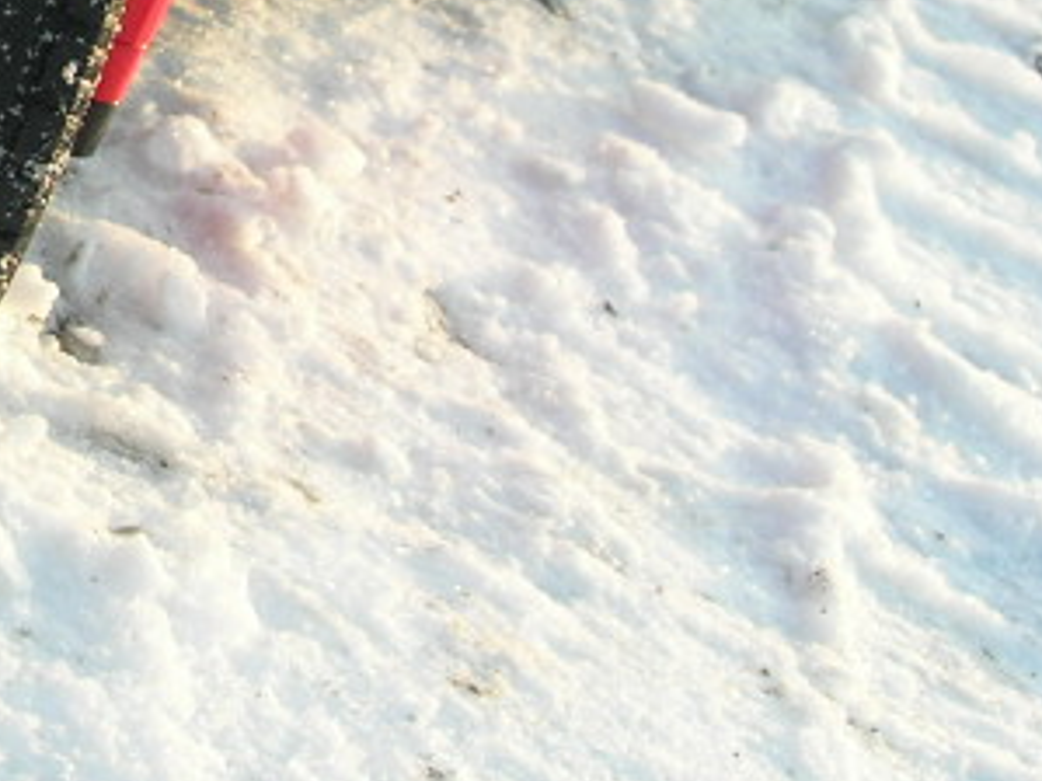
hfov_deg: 14.4
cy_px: -167
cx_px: -390
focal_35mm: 130
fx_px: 3912
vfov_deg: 11.2
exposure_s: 1/84
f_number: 4.8
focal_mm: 7.8
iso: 64
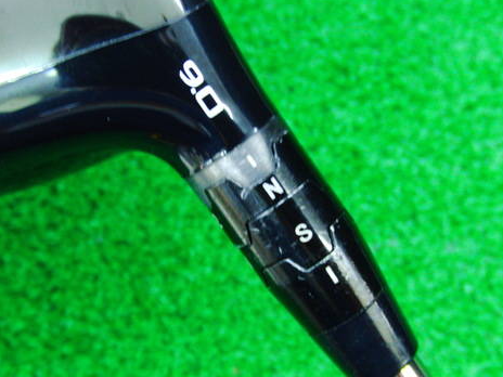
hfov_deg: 37.5
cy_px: 204
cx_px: 259
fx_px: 741
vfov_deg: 28.5
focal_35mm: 51
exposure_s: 1/13
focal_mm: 6.42
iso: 400
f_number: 3.6
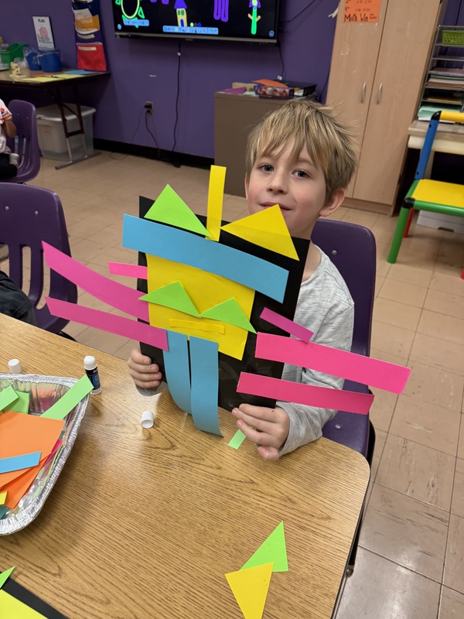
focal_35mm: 24
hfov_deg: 56.8
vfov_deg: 71.6
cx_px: 232
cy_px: 310
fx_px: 429
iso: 160
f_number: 1.78
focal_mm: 6.76
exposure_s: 1/120
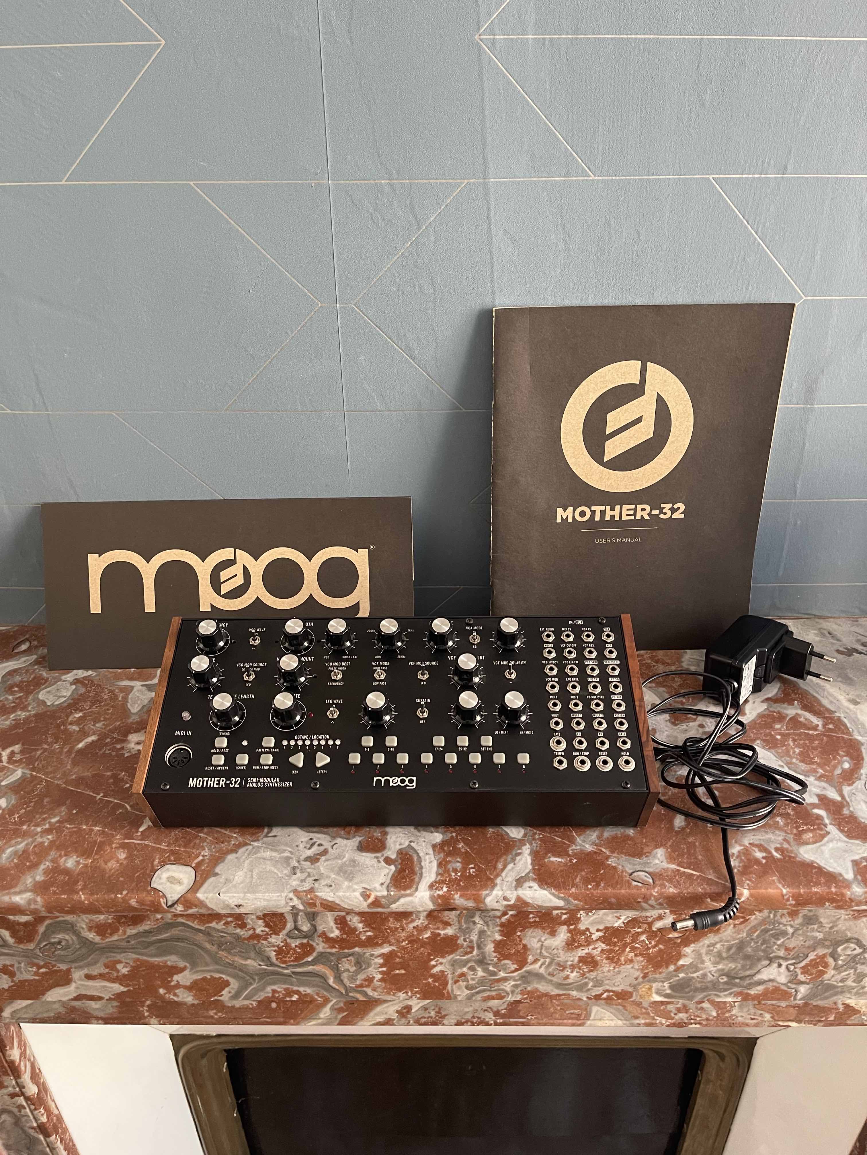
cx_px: 434
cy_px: 578
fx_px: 835
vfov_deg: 69.4
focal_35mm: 25
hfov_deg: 54.9
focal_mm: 5.1
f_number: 1.6
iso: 400
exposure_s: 1/60
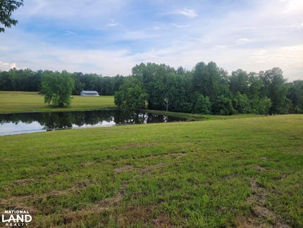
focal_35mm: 26
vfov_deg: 53.1
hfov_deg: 67.3
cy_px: 114
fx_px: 228
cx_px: 152
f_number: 1.8
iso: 40
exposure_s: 1/1276
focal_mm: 5.4
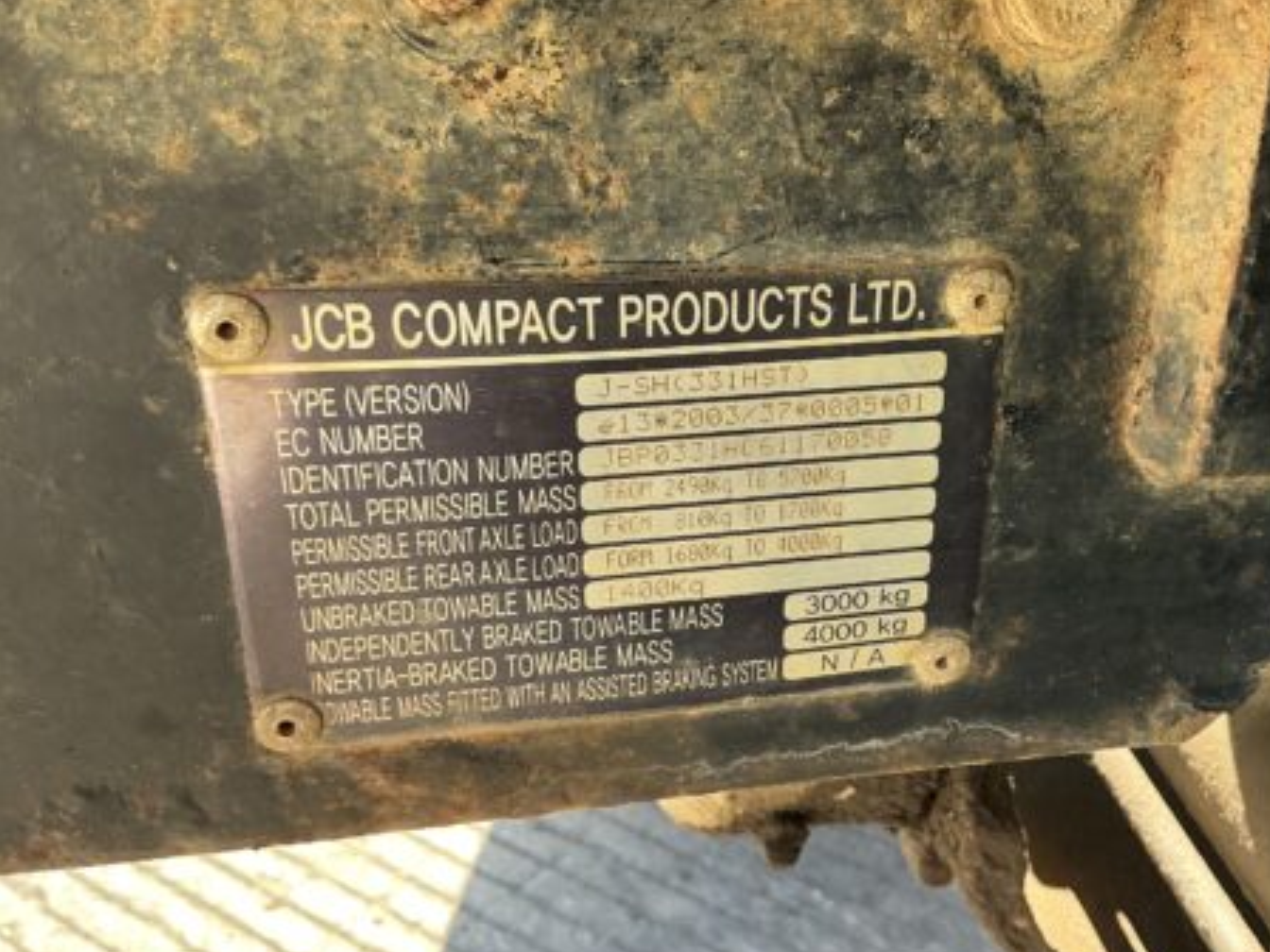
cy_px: 493
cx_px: 811
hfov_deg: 46.3
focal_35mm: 40
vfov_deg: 36.0
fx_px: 1468
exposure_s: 1/122
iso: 50
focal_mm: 3
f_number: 1.8
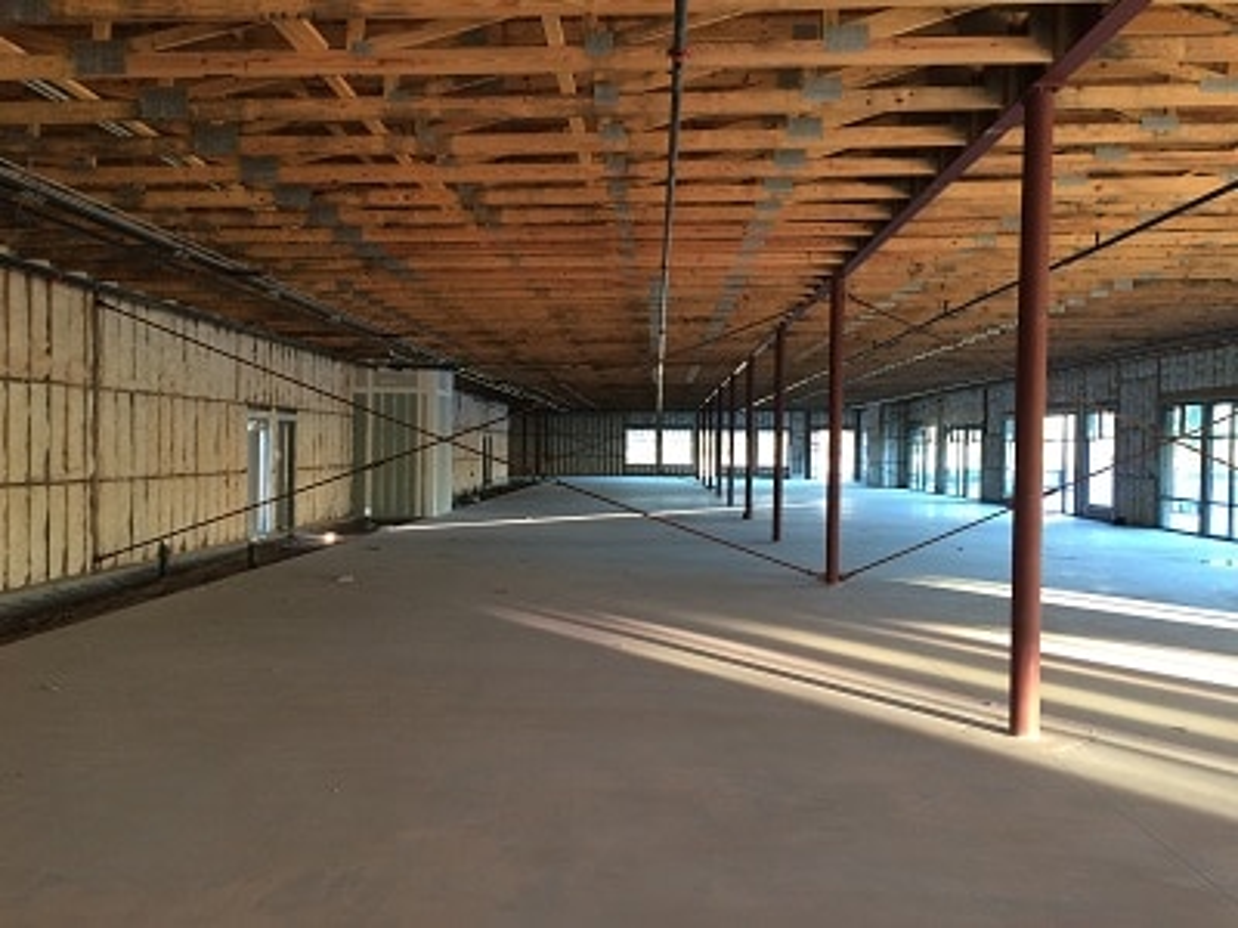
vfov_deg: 48.2
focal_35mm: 29
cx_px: 619
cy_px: 464
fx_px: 1037
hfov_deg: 61.7
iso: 100
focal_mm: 4.15
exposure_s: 1/30
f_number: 2.2
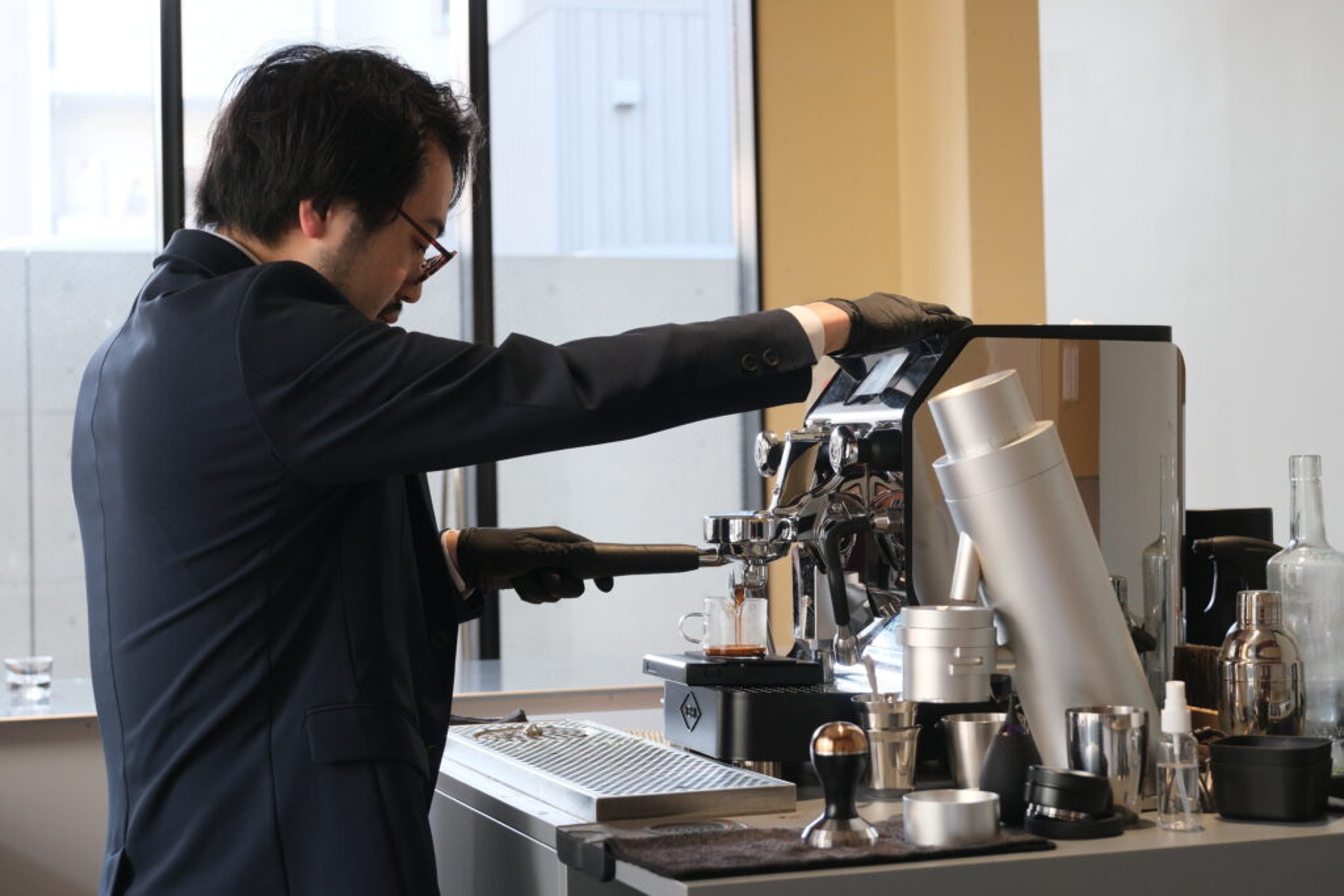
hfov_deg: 34.5
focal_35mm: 58
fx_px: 2165
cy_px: 448
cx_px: 672
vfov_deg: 23.4
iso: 800
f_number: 4.2
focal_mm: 38.5
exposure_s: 1/110
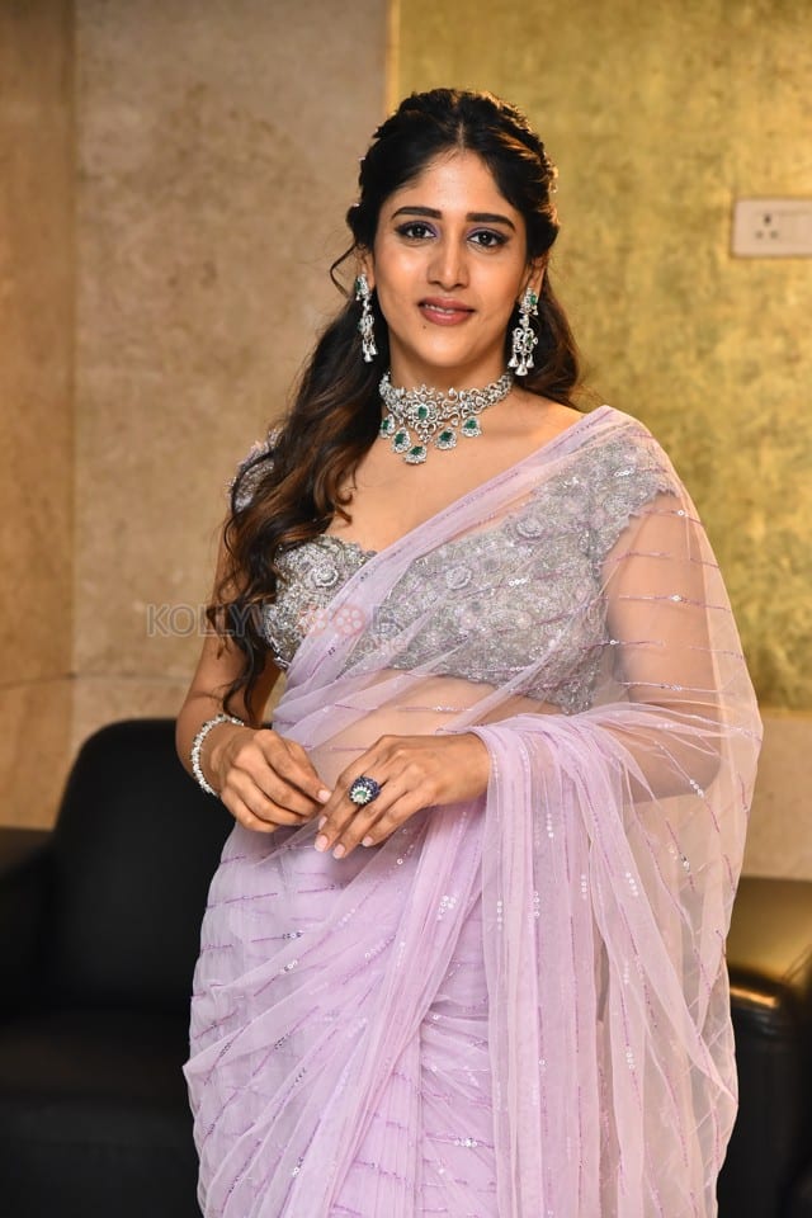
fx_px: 3315
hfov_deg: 14.0
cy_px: 609
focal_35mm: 98
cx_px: 406
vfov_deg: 20.8
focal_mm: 98
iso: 3200
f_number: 5
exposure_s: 1/100
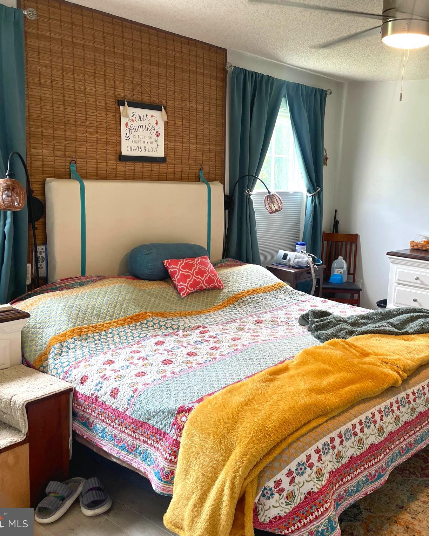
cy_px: 267
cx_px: 305
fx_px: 540
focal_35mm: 34
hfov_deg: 42.4
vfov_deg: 52.8
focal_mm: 4.2
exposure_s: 1/120
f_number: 1.6
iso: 100
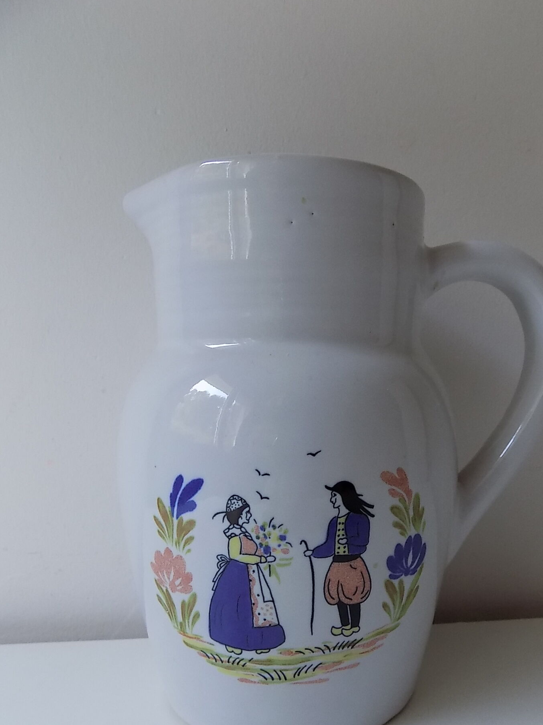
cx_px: 323
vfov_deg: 60.8
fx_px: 607
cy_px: 455
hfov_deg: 48.0
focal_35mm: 29
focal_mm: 4
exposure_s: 1/30
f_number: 3.1
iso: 180
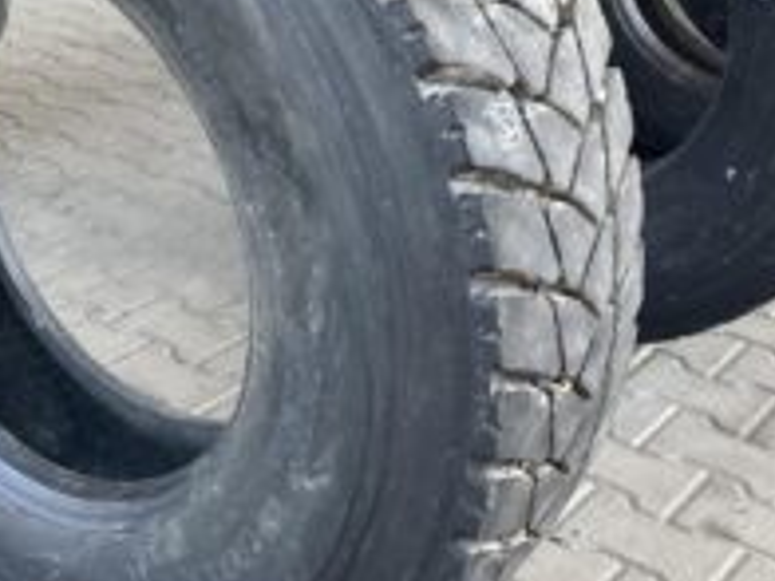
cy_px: 211
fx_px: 1276
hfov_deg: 32.5
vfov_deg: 25.6
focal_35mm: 57
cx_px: 119
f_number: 1.8
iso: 80
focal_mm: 4.25
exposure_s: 1/121
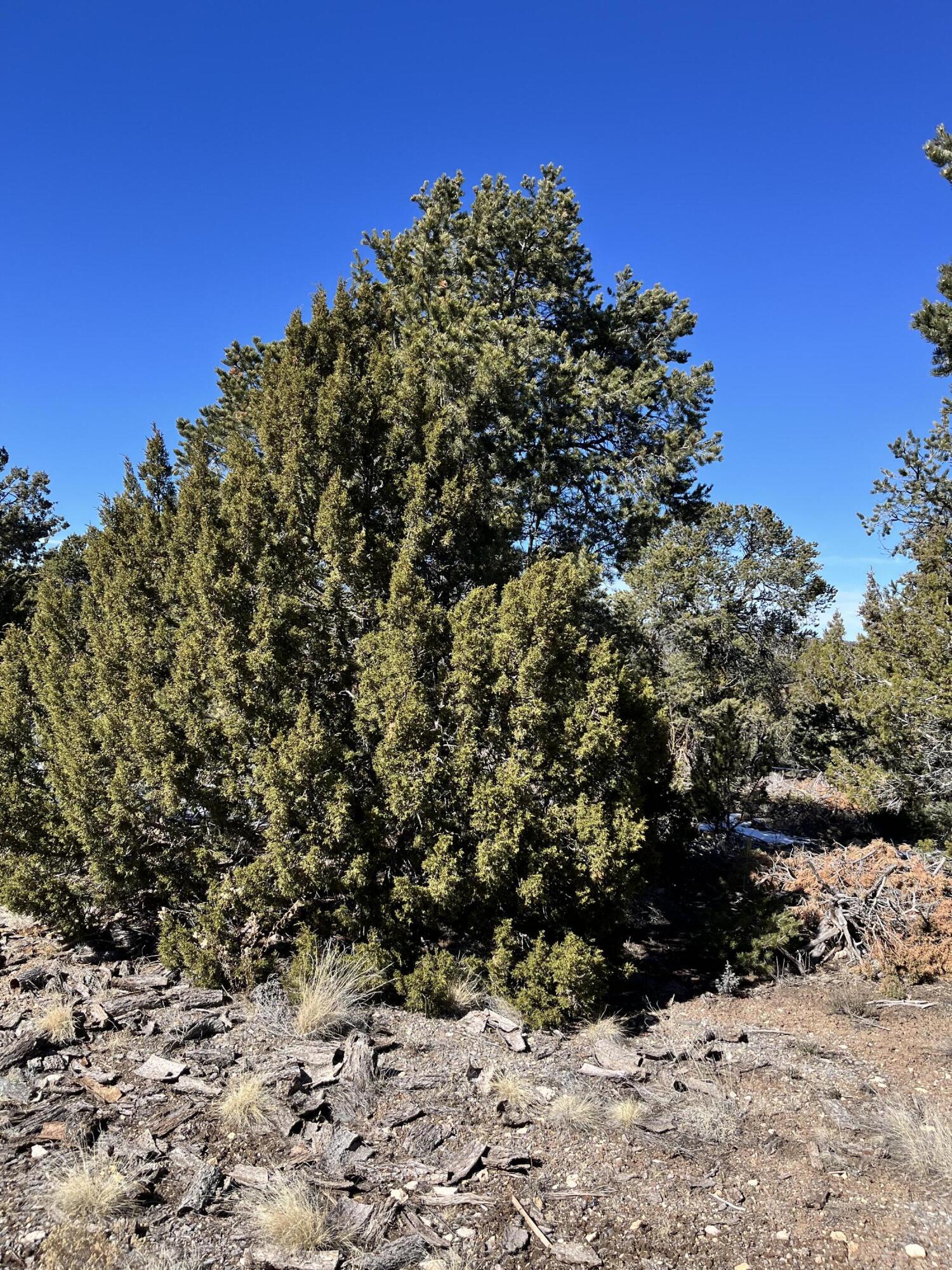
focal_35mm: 26
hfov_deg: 53.1
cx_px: 476
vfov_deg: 67.3
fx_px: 953
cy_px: 635
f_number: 1.6
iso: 50
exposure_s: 1/1957
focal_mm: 5.1
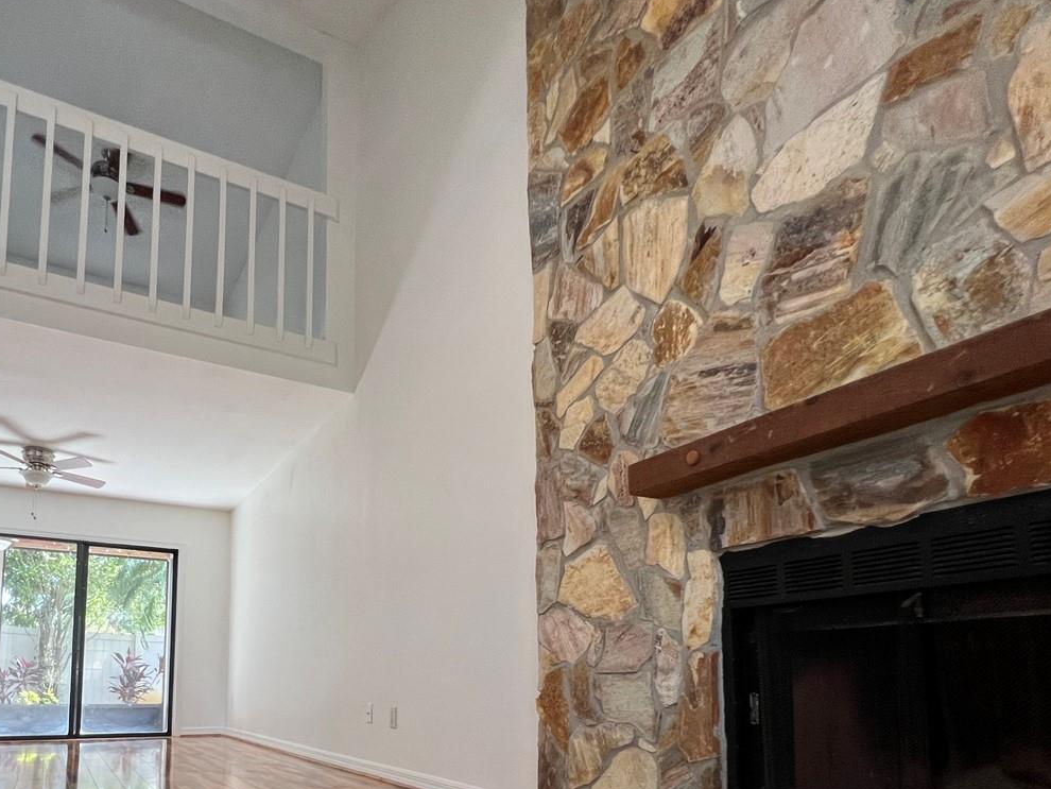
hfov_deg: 77.3
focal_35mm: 21
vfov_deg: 58.9
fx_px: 638
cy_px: 624
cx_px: 382
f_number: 1.8
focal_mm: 1.57
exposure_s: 1/120
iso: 160
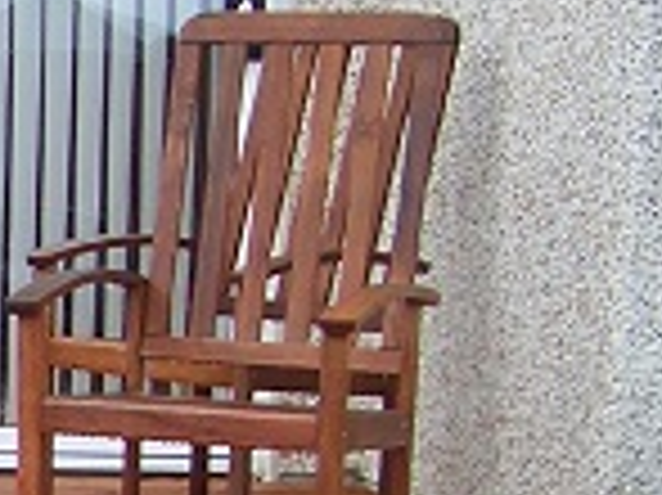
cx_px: -748
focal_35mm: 155
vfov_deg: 9.1
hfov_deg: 11.3
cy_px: 934
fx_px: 2962
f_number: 2.6
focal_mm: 5.8
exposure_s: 1/500
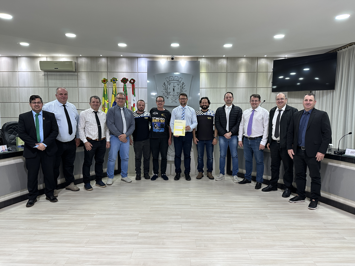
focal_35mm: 24
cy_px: 133
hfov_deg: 71.6
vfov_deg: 56.8
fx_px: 246
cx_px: 178
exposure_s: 1/60
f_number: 1.78
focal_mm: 6.86
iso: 200
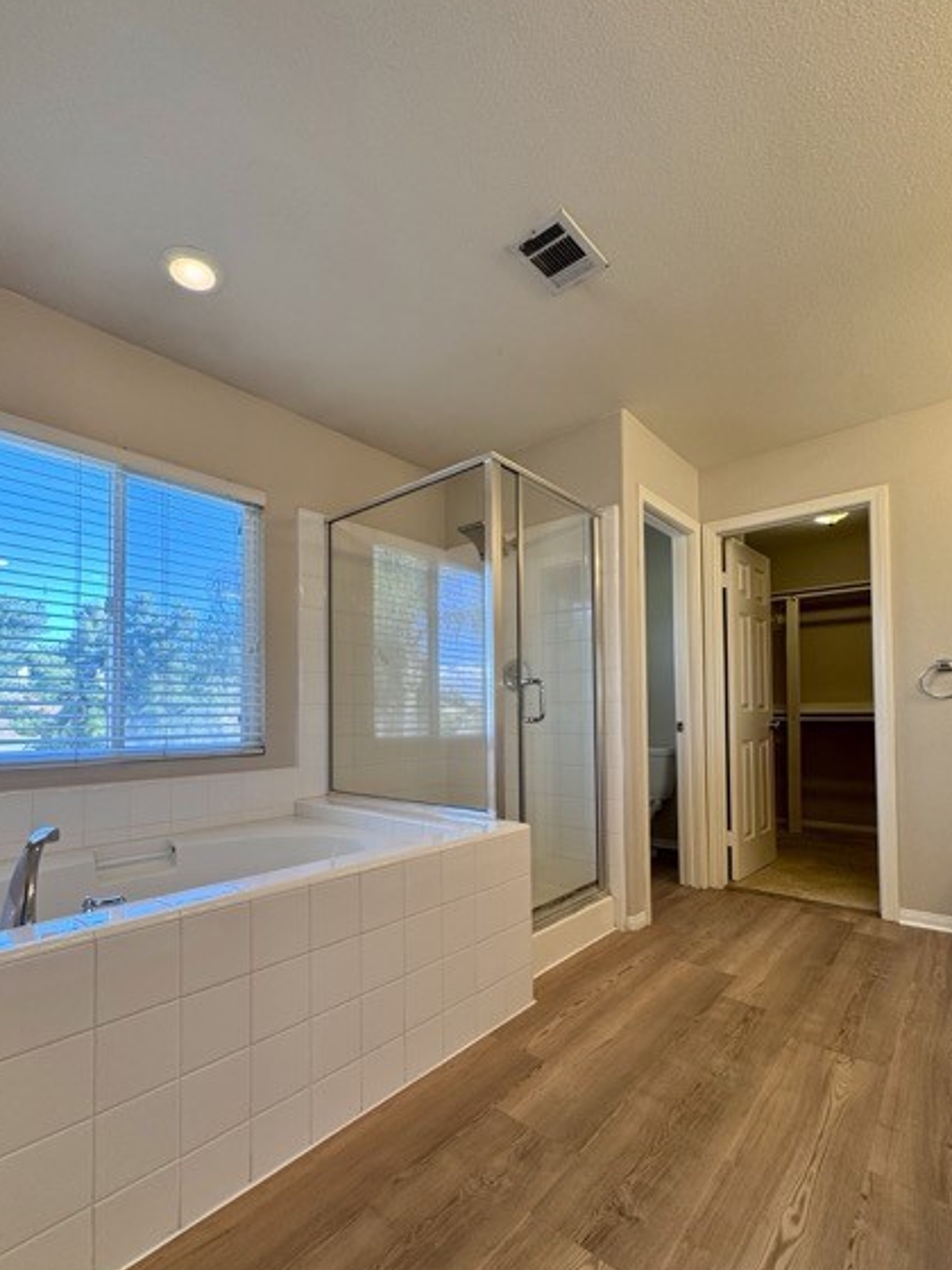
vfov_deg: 94.2
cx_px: 419
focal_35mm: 16
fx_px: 587
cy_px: 701
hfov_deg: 77.8
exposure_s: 1/120
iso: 64
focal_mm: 2.22
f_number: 2.2
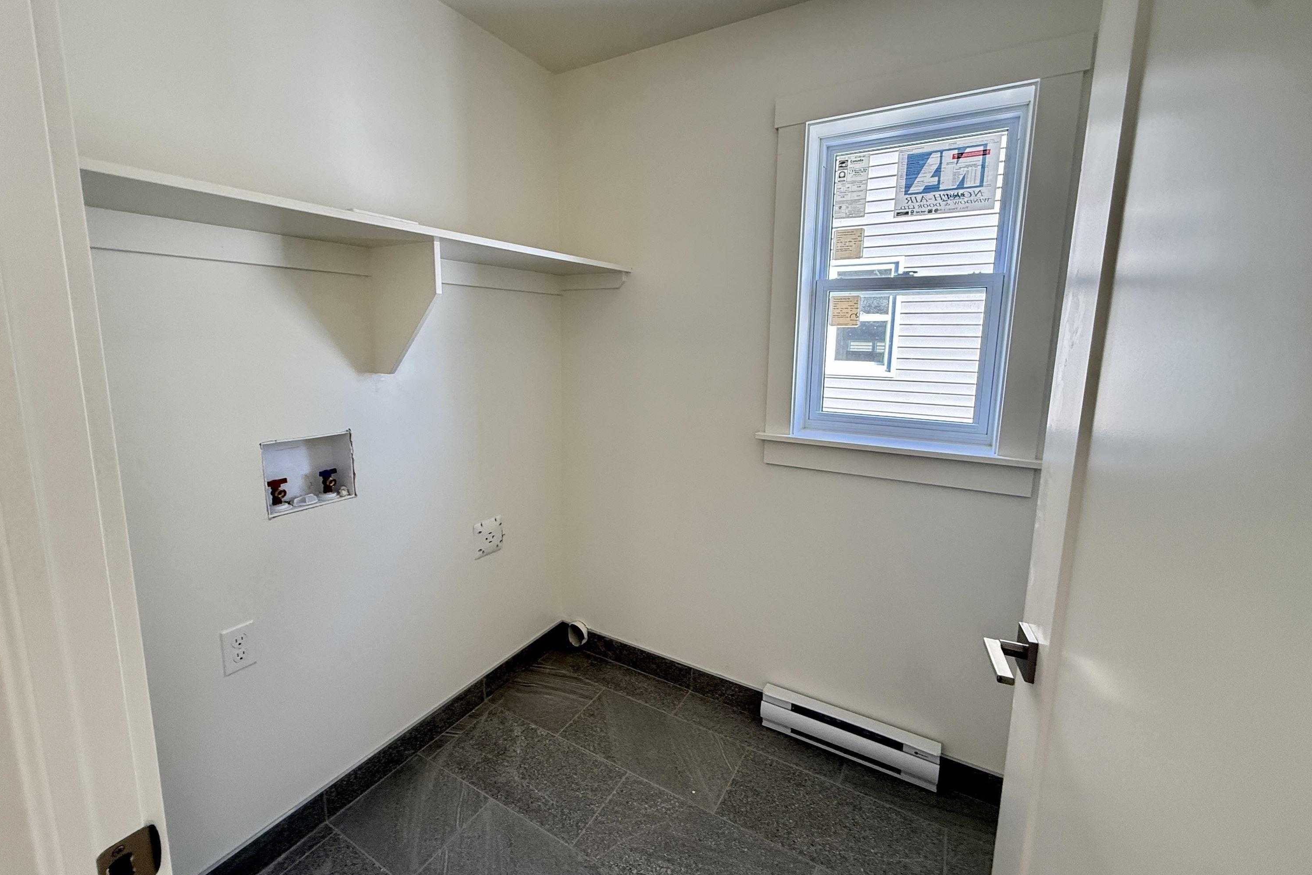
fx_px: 547
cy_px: 415
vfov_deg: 77.3
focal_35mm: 15
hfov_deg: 100.4
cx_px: 650
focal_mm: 2.22
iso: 200
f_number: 2.2
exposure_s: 1/120
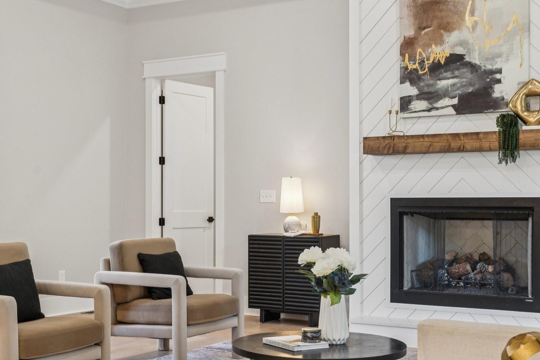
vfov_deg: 26.0
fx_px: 780
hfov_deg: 38.2
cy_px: 197
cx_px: 254
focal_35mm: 52
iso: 160
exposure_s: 1/10
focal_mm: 38
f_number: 7.1
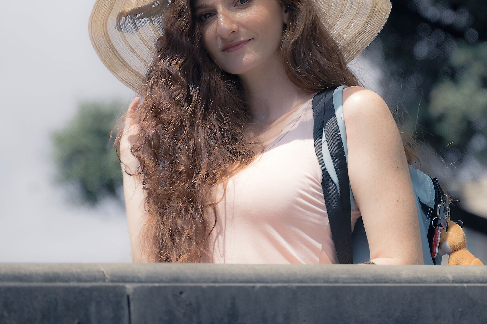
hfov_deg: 13.0
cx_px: 302
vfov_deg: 8.7
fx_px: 2137
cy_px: 111
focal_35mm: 158
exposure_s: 1/250
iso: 800
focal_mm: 75
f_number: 2.8
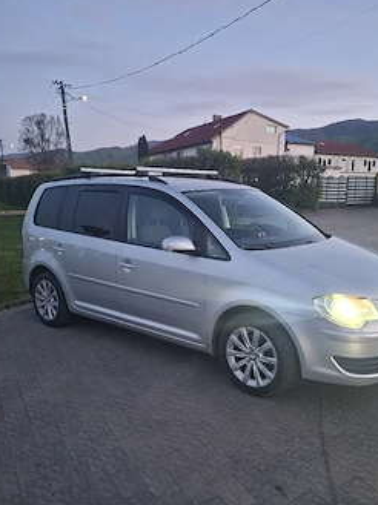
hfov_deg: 49.6
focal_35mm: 28
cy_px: 275
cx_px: 211
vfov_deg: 63.4
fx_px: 408
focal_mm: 5.54
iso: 320
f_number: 1.8
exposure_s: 1/33
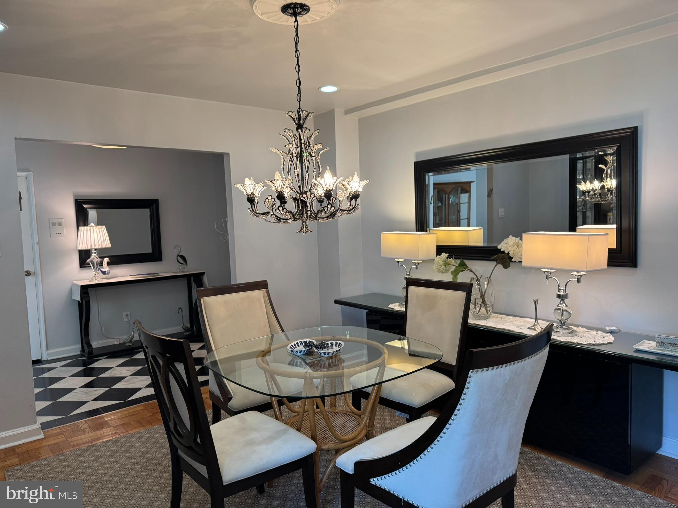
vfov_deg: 56.8
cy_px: 254
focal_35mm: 24
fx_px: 470
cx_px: 339
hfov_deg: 71.6
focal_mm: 6.76
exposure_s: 1/120
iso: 200
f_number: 1.78
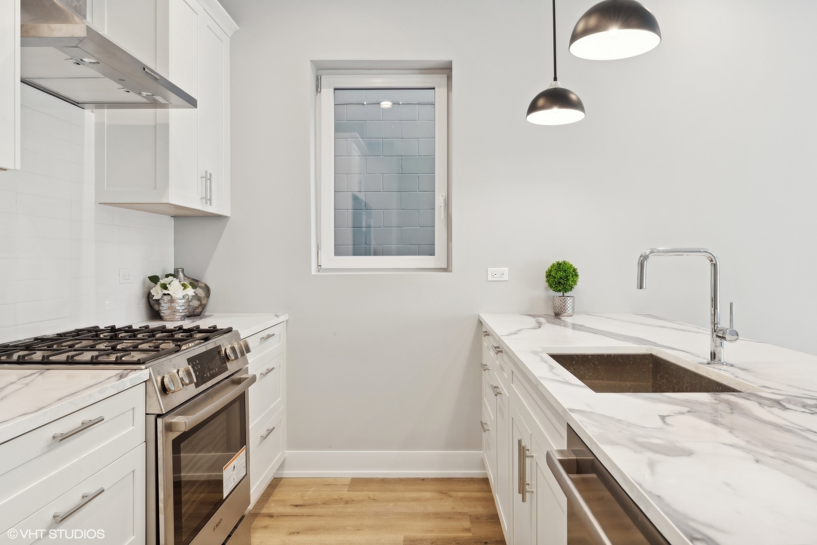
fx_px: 567
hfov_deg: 71.5
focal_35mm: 25
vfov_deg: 51.3
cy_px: 272
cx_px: 408
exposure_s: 1/25
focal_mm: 25
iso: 320
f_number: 8
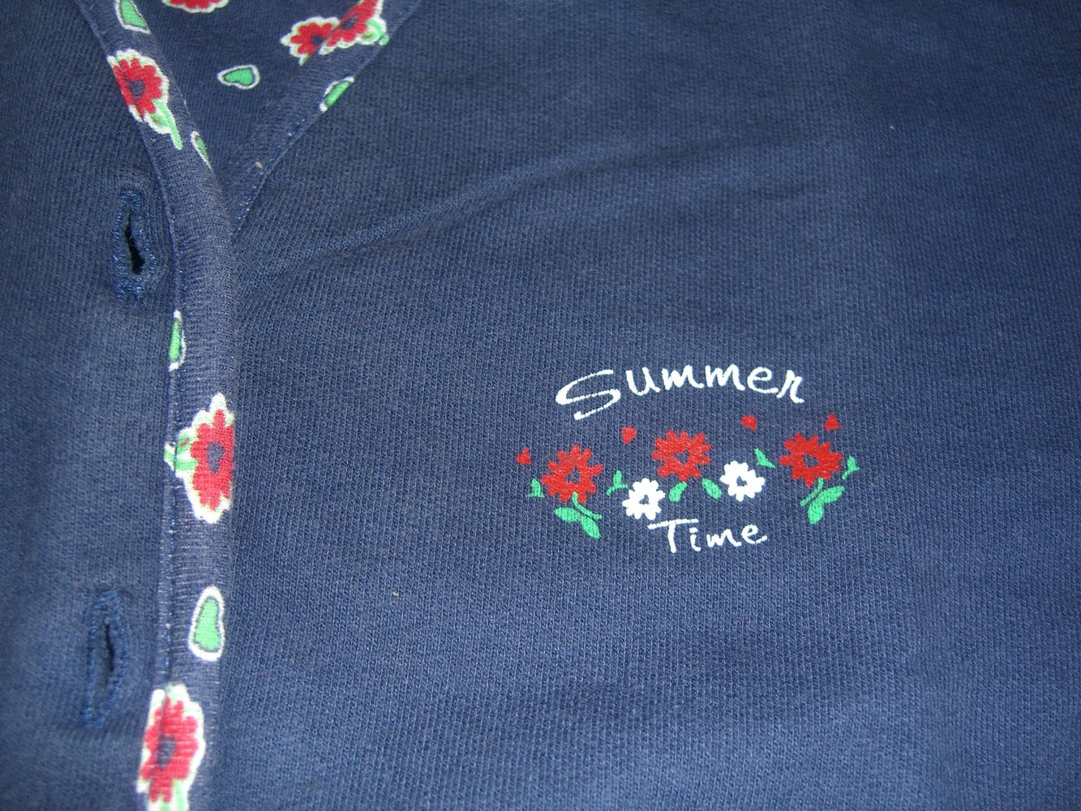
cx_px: 540
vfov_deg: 37.7
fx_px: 1187
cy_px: 406
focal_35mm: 38
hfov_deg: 49.0
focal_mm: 7.9
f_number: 2.8
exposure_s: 1/60
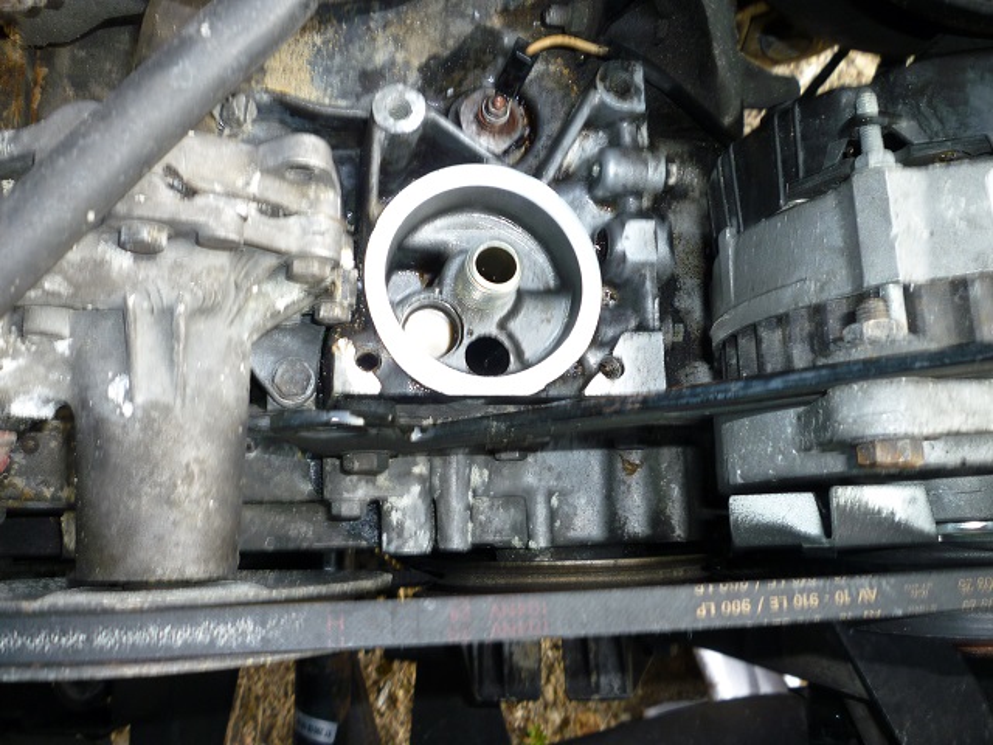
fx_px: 832
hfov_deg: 61.7
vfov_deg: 48.2
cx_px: 496
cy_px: 372
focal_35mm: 29
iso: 100
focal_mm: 5.2
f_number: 3.3
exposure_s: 1/30
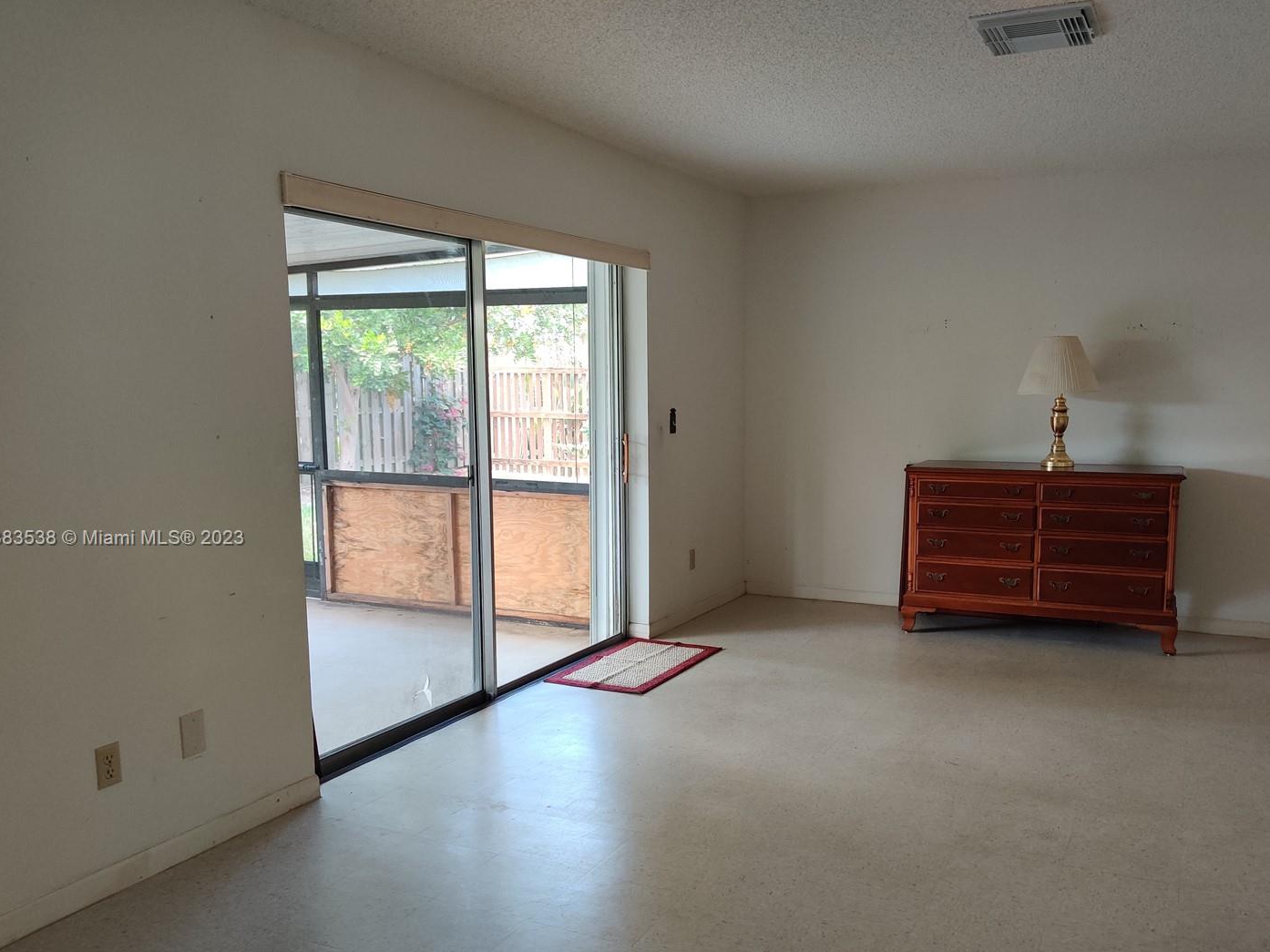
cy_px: 539
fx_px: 1137
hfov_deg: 58.3
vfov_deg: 45.3
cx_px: 681
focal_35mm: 31
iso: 320
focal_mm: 4.75
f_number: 1.65
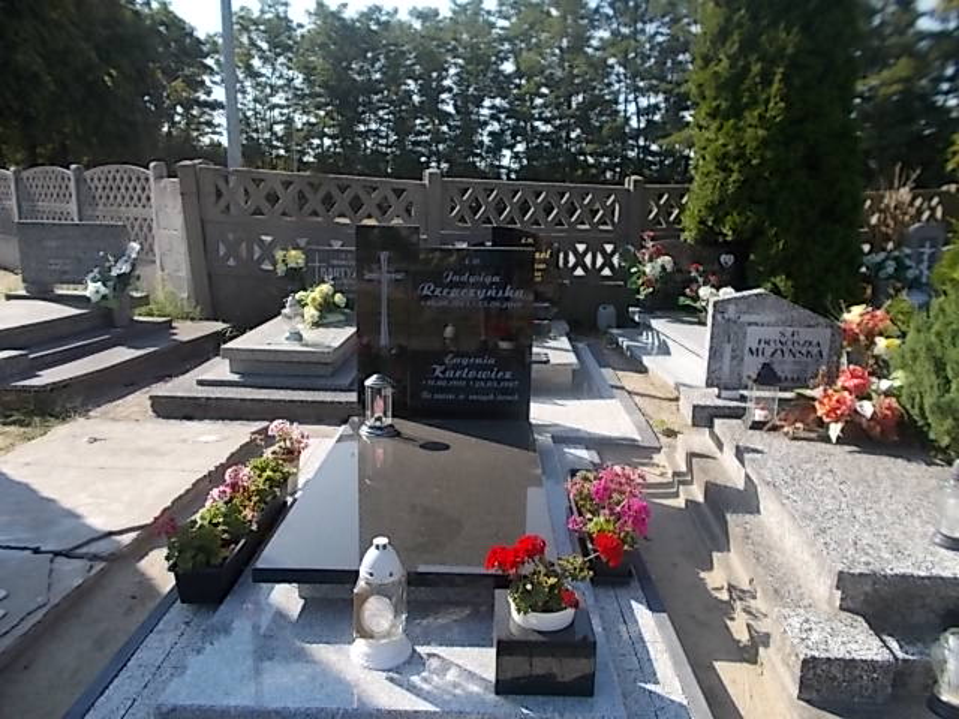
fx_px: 720
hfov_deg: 67.3
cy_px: 360
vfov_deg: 53.1
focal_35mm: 26
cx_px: 480
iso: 80
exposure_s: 1/400
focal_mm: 4.6
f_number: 3.2
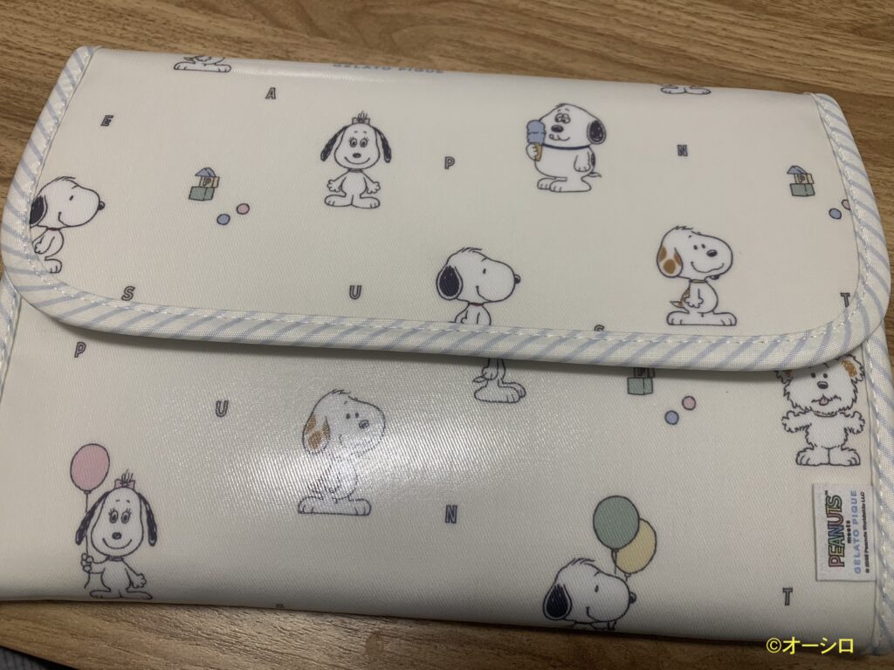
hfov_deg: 67.3
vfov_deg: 53.1
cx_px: 447
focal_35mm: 26
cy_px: 335
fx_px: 671
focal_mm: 4.25
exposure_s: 1/75
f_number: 1.8
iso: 100
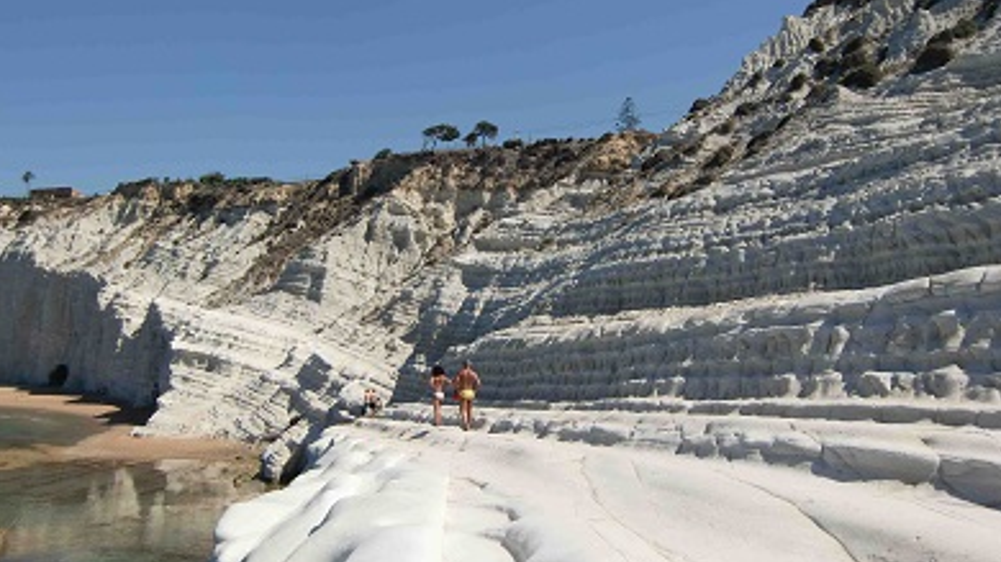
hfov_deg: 52.8
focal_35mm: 38
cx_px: 503
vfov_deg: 31.0
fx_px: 1008
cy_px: 216
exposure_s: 1/200
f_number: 8.4
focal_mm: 6.1
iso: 64
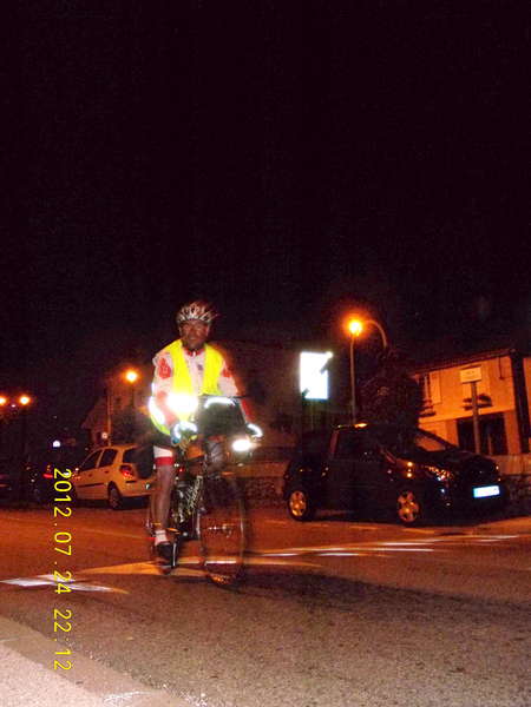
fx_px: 777
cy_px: 354
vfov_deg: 49.0
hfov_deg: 37.7
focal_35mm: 38
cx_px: 266
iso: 200
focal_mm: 5.3
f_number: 3.1
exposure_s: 1/30
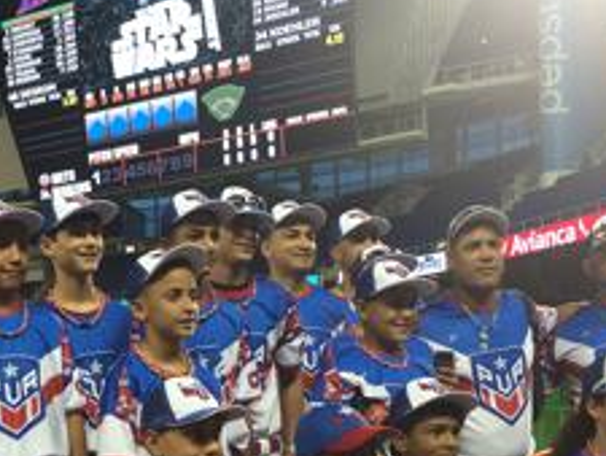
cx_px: 92
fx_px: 1244
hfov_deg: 26.7
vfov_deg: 20.0
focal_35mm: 71
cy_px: 471
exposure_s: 1/120
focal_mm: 4.15
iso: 40
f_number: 2.2
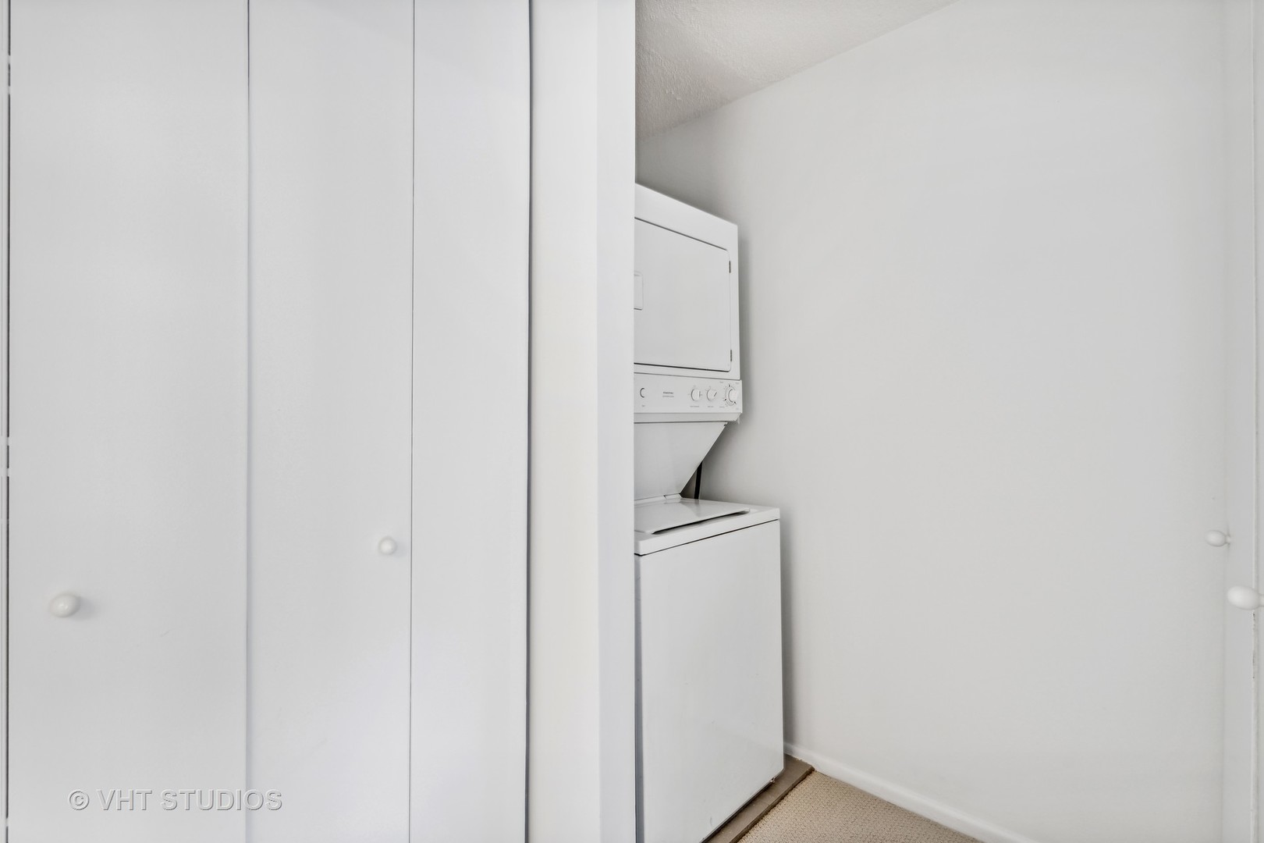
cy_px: 422
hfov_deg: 96.7
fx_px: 562
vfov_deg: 73.7
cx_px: 632
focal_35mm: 16
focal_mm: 16
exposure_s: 1/2.5
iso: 125
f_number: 8
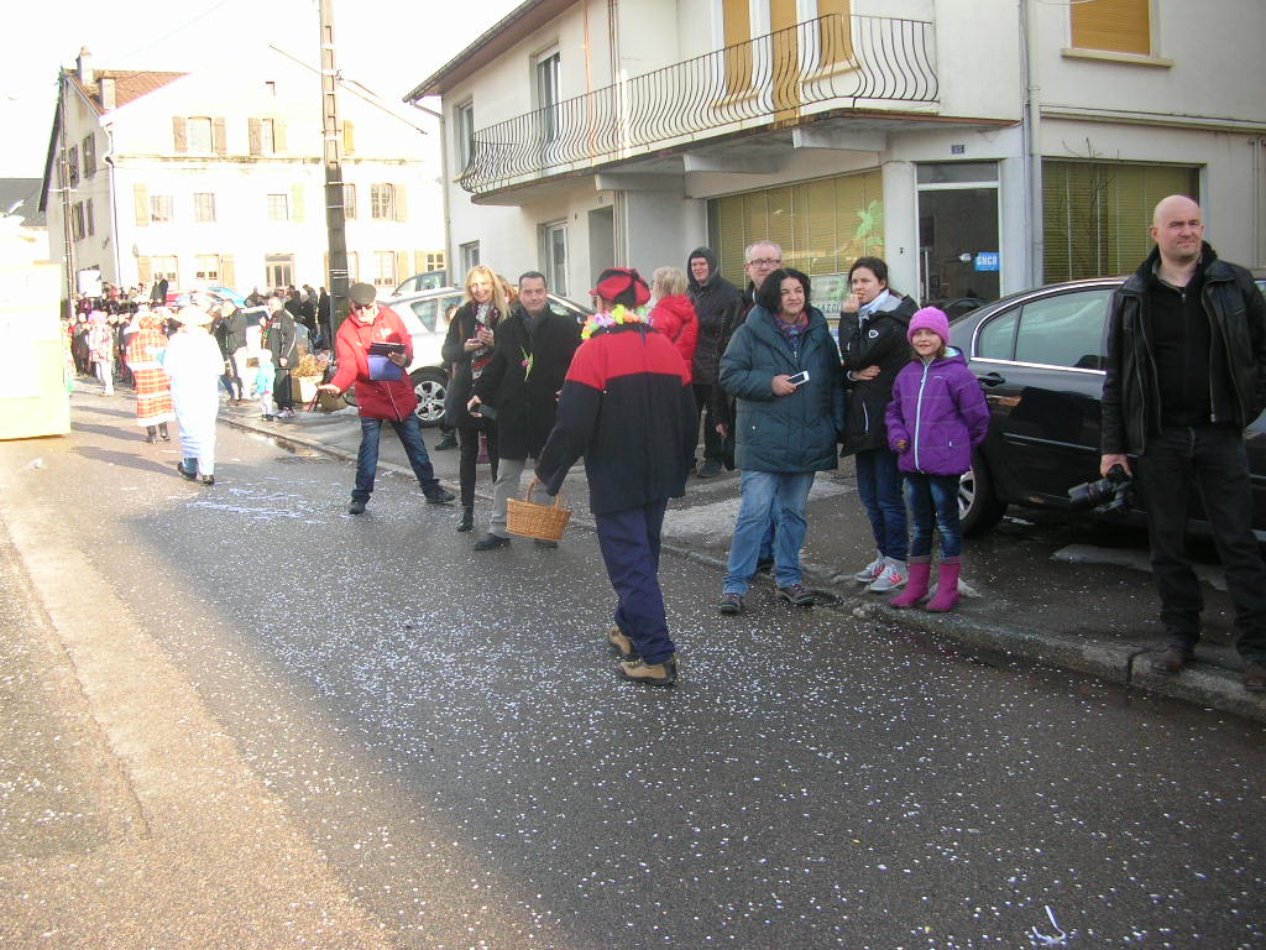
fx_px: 1280
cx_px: 633
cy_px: 475
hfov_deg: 52.6
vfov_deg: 40.7
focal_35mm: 35
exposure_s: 1/236
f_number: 2.8
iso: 50
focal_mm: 5.8
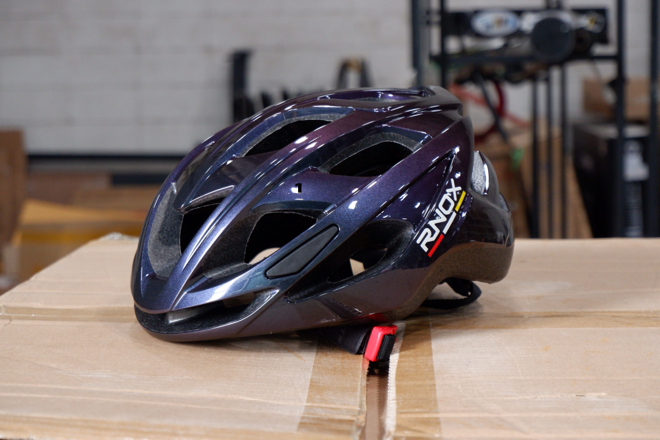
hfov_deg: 29.7
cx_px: 330
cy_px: 220
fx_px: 1247
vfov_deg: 20.0
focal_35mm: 68
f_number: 5.6
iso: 2500
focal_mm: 45
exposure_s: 1/70
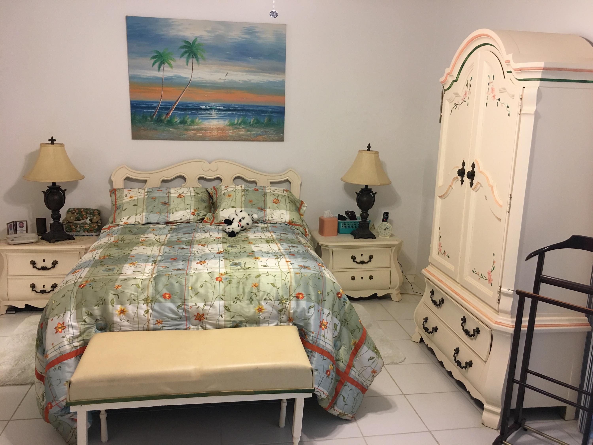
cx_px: 296
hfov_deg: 61.7
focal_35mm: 29
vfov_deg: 48.2
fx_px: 497
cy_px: 222
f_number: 2.2
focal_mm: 4.15
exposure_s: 1/15
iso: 50
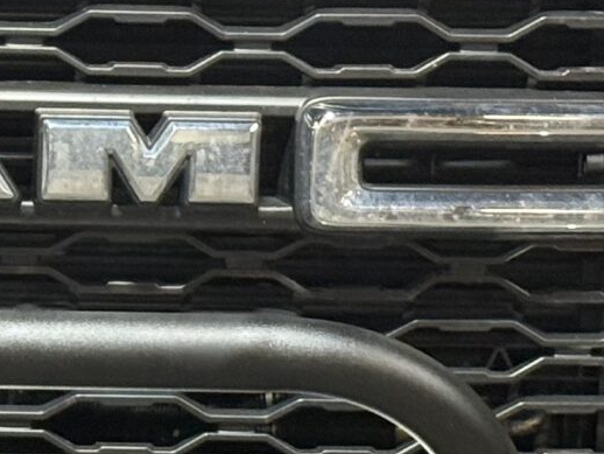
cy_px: 535
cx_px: -86
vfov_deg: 6.2
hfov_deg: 8.3
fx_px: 4137
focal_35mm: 237
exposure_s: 1/40
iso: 320
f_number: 1.78
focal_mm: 6.76
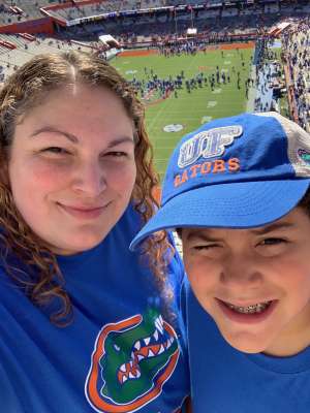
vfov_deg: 56.8
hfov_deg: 44.2
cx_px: 155
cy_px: 206
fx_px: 382
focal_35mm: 32
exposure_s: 1/502
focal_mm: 2.87
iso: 16
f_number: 2.2
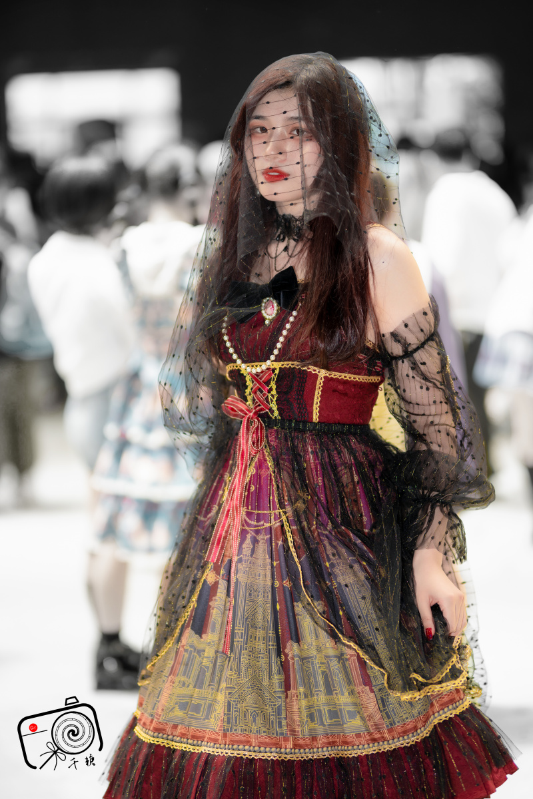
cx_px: 266
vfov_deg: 23.9
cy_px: 400
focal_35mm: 85
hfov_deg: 16.1
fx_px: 1888
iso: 100
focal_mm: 85
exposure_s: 1/400
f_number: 1.4
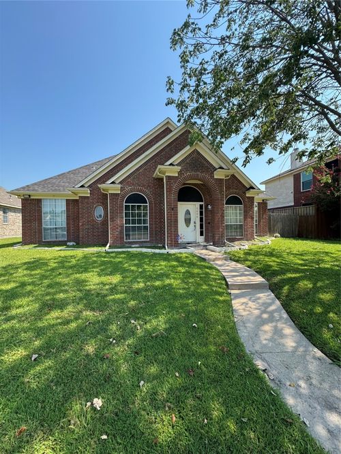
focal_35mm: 14
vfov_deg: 102.1
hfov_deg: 85.7
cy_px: 227
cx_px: 170
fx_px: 184
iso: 40
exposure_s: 1/620
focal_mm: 2.22
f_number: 2.2
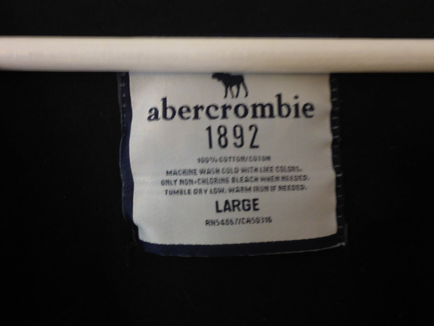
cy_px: 163
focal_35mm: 31
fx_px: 389
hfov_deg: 58.3
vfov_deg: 45.4
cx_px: 217
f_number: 3.5
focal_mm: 5.5
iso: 400
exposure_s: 1/8
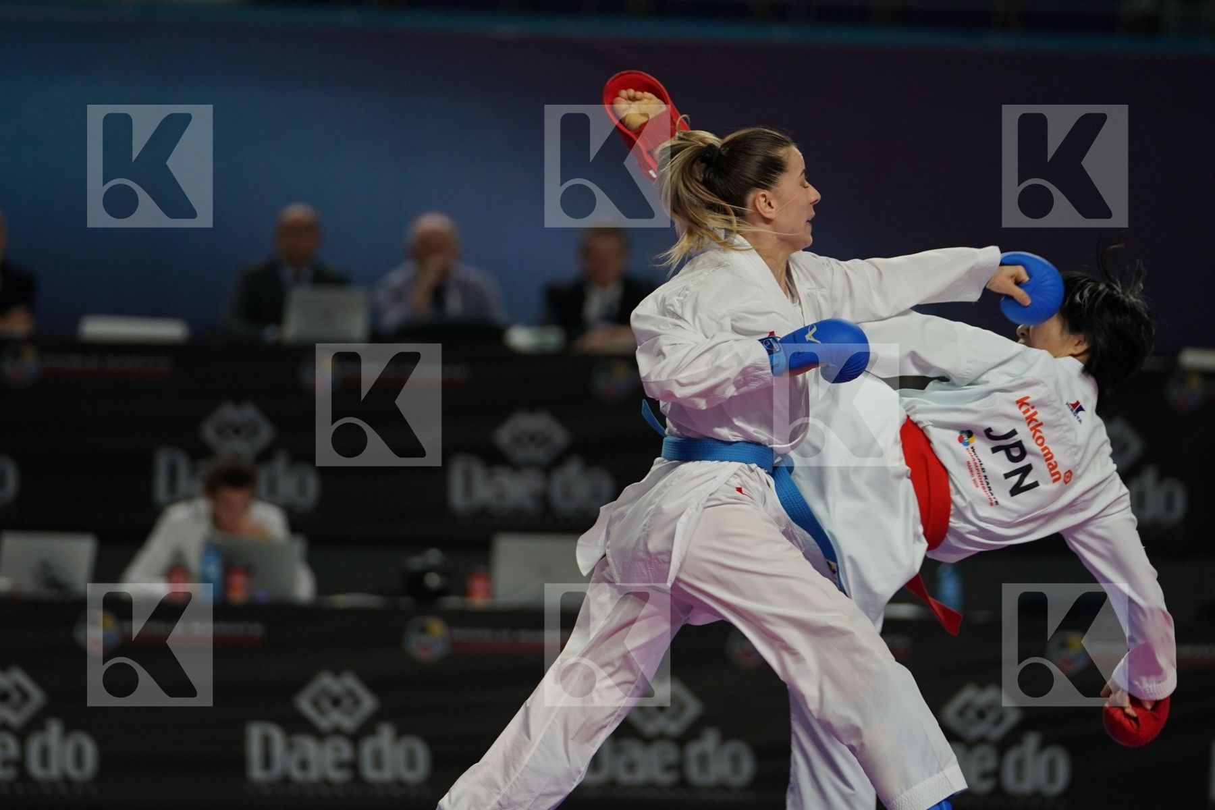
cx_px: 608
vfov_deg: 5.4
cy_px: 405
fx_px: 8639
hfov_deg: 8.0
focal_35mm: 256
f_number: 2.8
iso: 800
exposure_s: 1/1000
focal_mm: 171
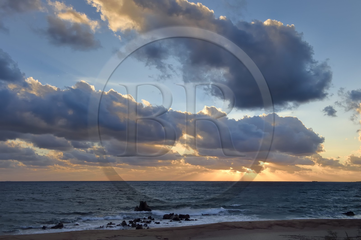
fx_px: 381
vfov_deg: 35.0
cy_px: 120
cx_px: 180
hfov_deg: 50.7
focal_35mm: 38
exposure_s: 1/200
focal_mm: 38
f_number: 11
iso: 200
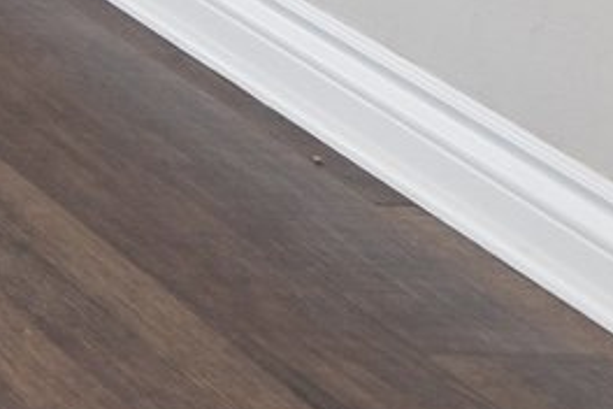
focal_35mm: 124
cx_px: -1570
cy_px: -1056
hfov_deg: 9.3
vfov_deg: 8.2
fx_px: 2111
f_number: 8
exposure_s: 1/160
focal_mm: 16
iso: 200
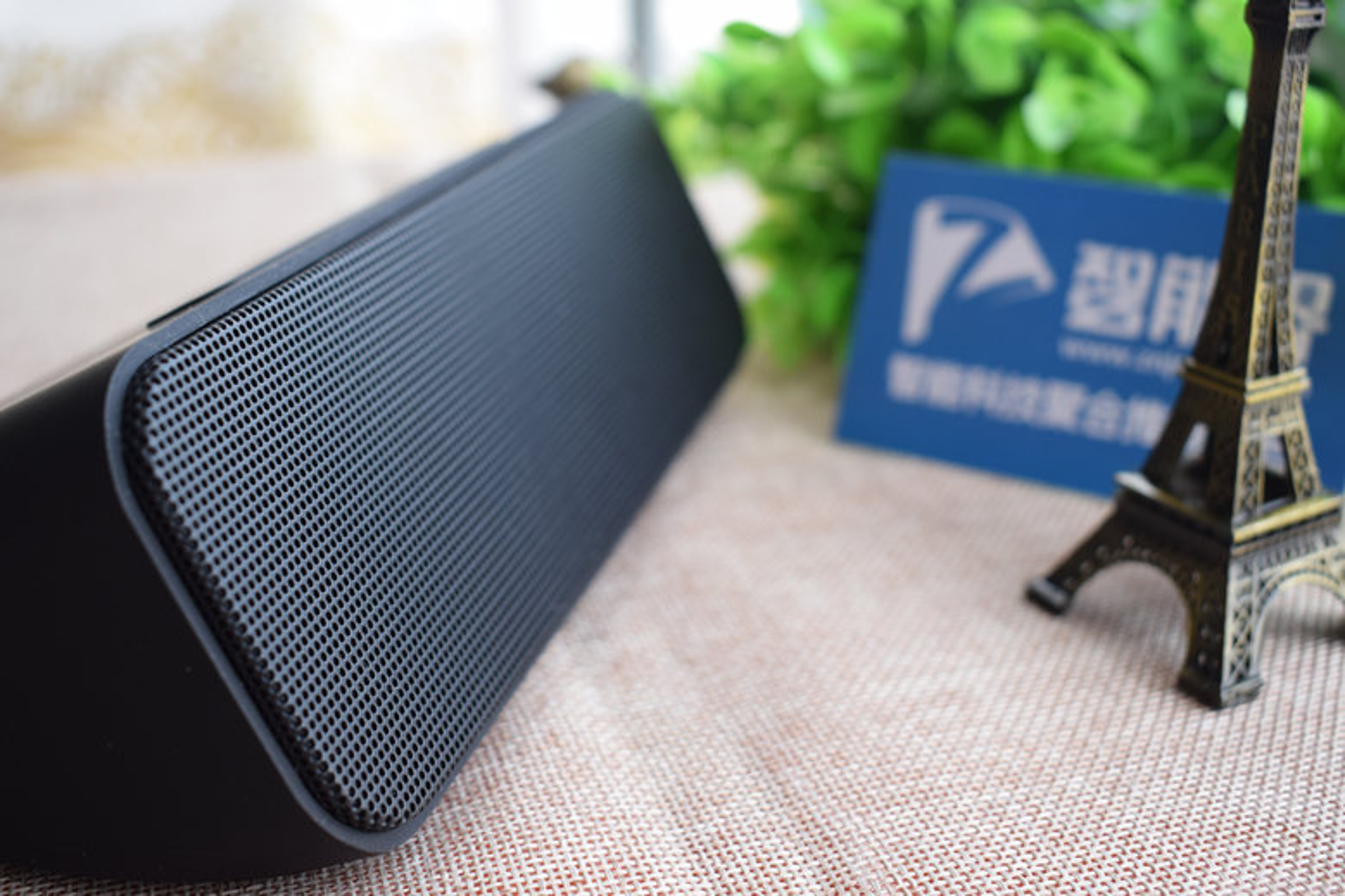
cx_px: 672
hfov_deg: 45.0
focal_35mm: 44
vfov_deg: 30.8
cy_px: 448
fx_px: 1625
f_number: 5.6
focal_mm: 29
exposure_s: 1/125
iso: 400
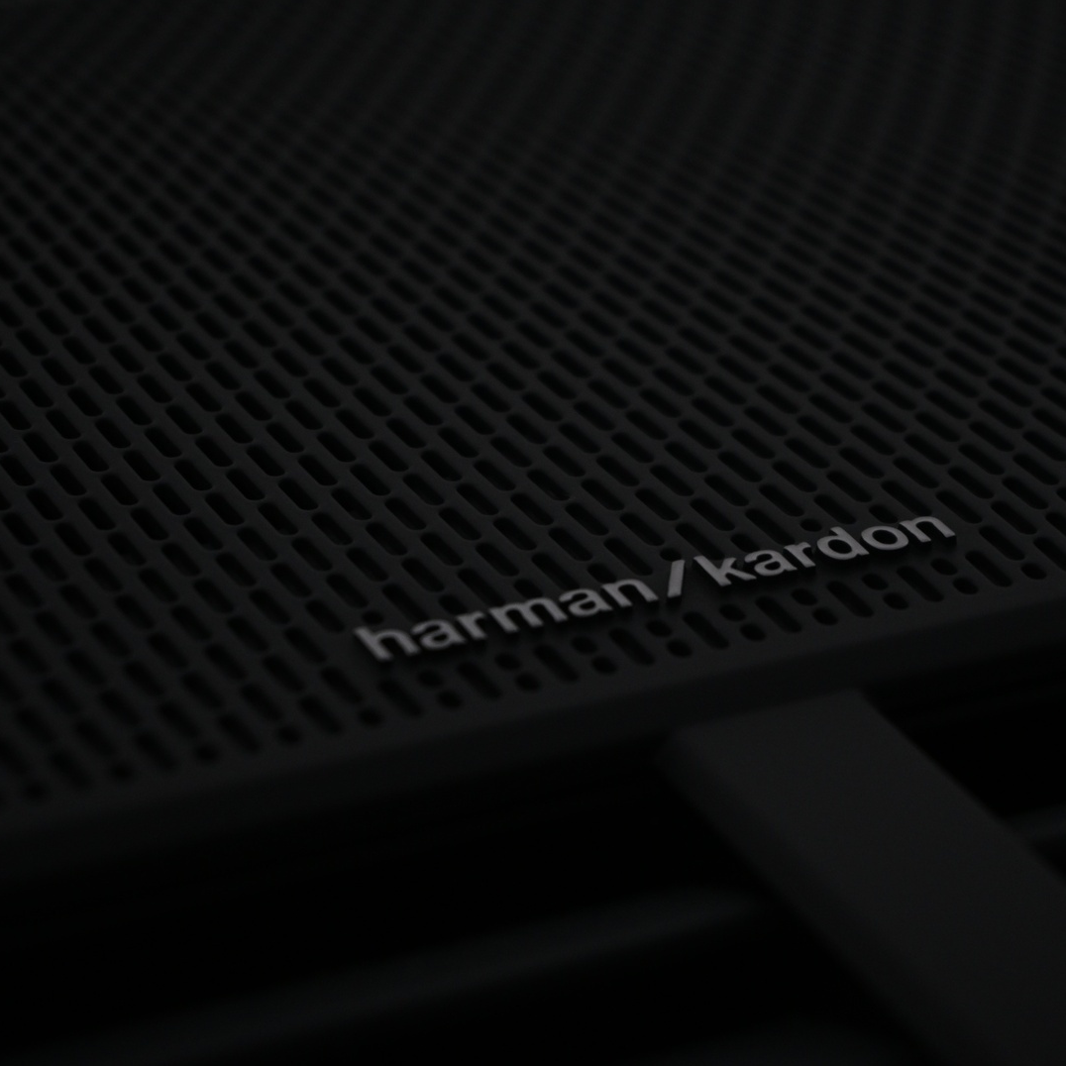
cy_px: 534
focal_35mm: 96
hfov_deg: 18.1
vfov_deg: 18.1
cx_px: 666
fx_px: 3345
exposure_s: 1/80
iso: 900
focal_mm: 50
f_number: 6.3
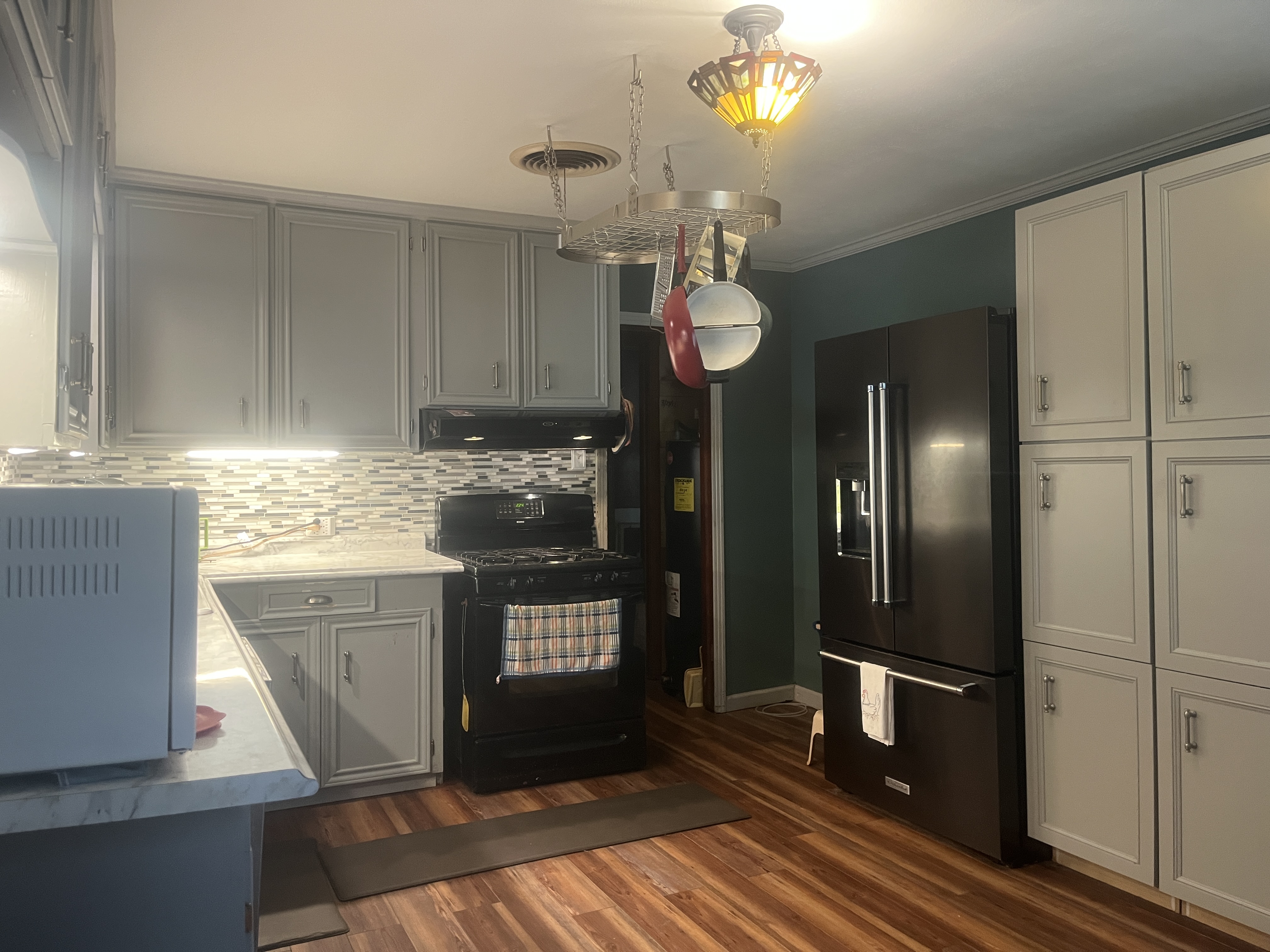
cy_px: 476
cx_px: 635
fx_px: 954
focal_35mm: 26
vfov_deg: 53.1
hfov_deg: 67.3
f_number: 1.6
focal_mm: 5.1
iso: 250
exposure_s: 1/60
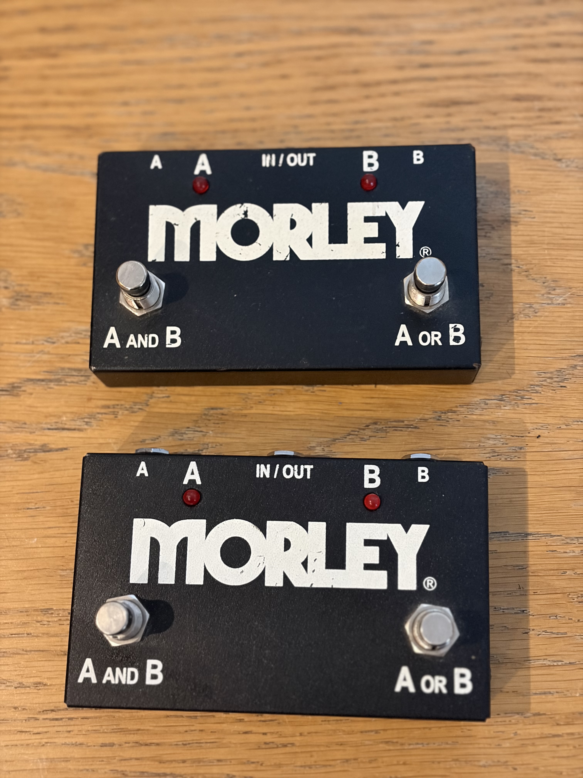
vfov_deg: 36.8
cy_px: 389
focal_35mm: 52
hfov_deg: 28.0
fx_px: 1168
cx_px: 292
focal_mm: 5.96
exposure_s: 1/25
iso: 320
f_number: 1.6
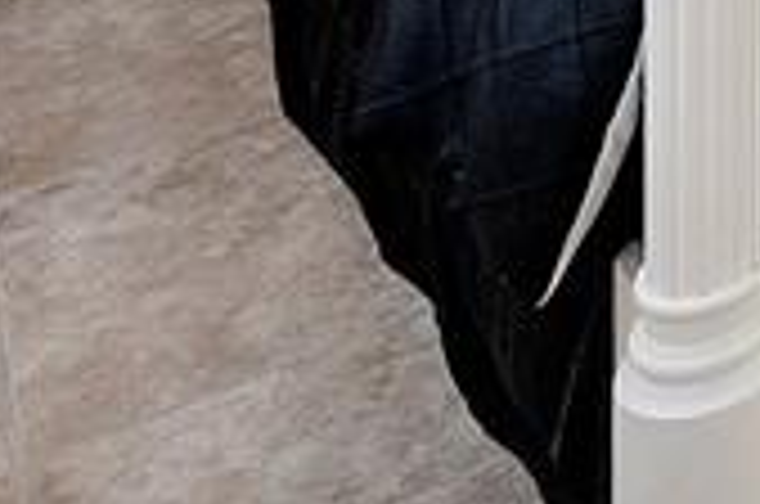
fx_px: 1917
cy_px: -1012
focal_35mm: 91
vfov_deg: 10.5
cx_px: 1628
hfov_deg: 16.0
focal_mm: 10
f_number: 8
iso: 800
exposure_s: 1/50
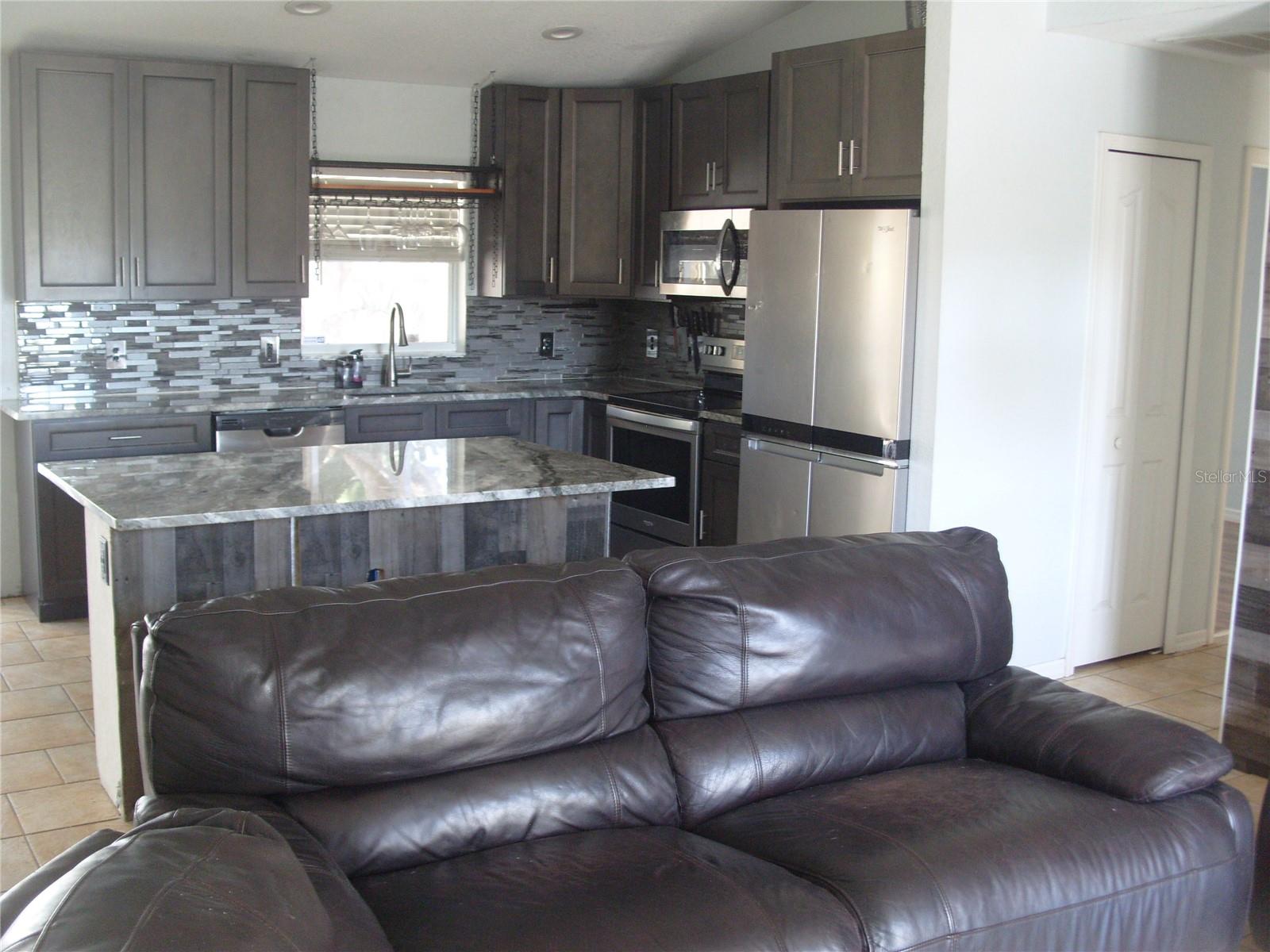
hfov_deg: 52.6
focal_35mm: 35
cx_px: 635
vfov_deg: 40.7
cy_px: 476
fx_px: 1284
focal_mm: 7.8
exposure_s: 1/10
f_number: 2.8
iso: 200
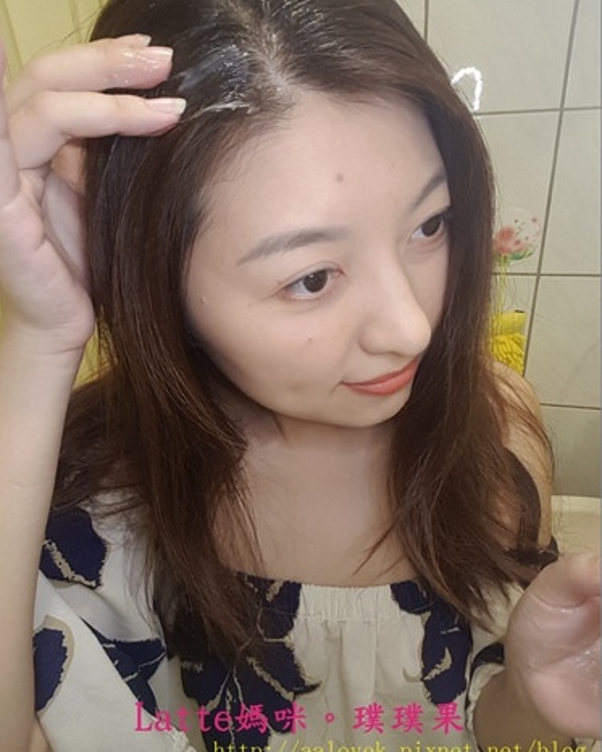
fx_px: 490
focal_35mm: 22
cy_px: 370
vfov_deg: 75.0
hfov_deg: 63.1
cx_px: 301
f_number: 1.7
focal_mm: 2.1
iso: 80
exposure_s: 1/30
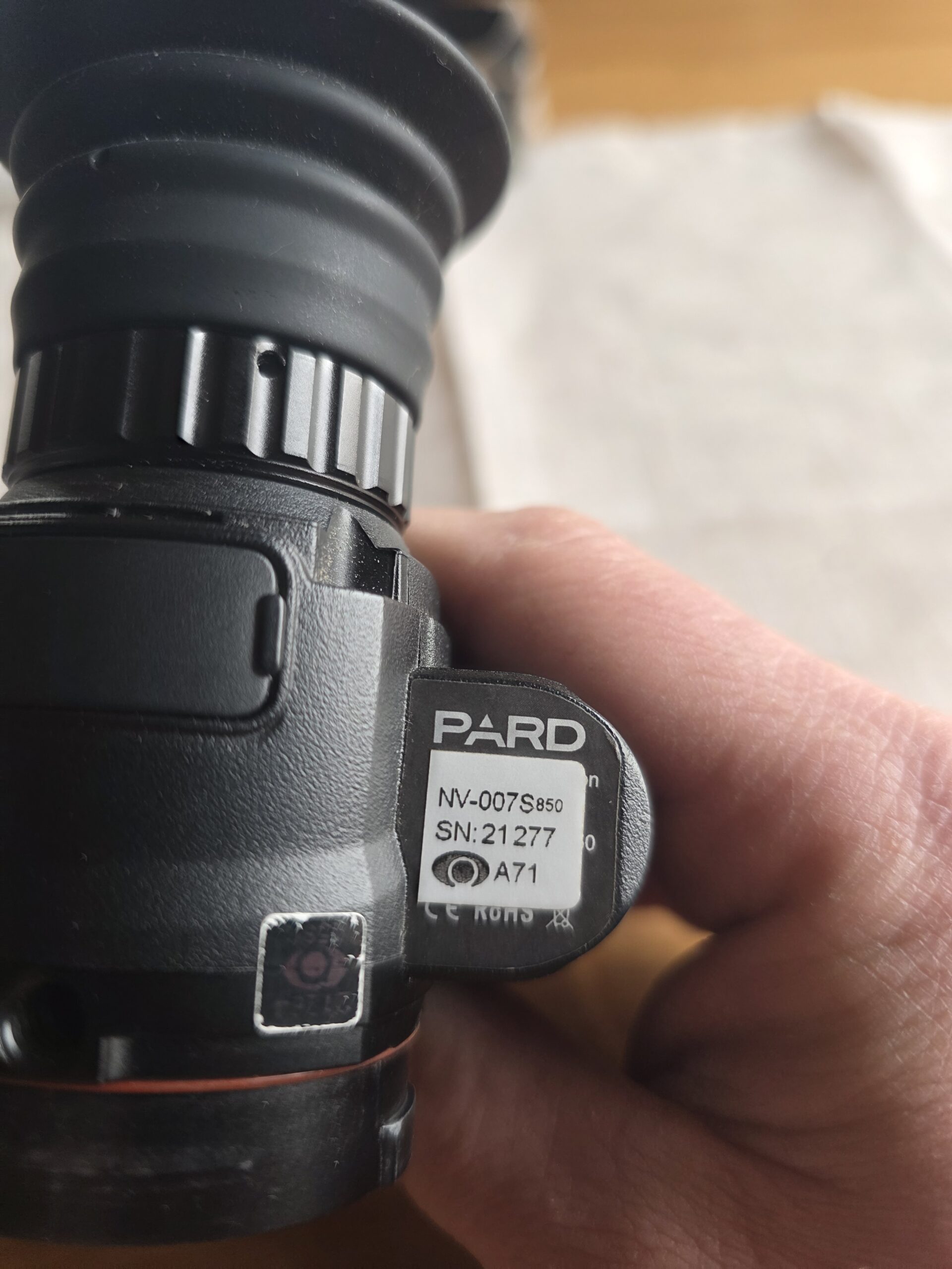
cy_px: 634
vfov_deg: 73.9
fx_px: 843
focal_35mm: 23
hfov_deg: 58.9
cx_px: 476
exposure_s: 1/180
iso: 200
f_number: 1.7
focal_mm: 6.3
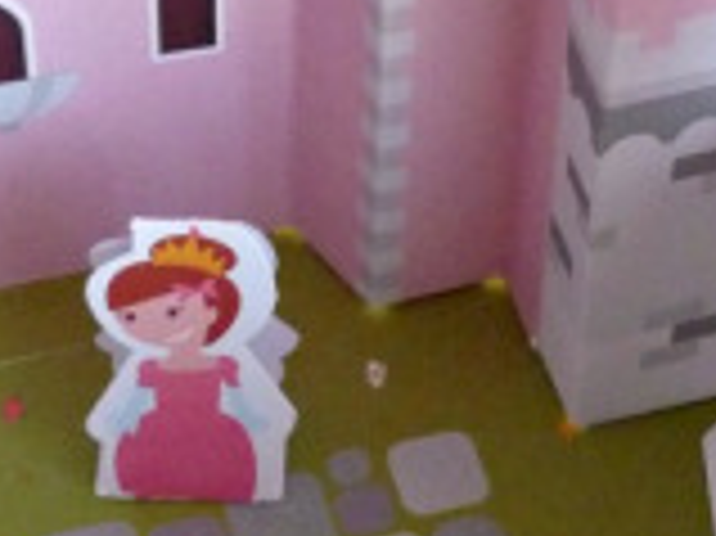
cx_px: 477
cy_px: 140
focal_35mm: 102
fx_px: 2108
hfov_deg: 19.2
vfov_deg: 14.4
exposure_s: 1/25
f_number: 2.8
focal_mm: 4.8
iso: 400
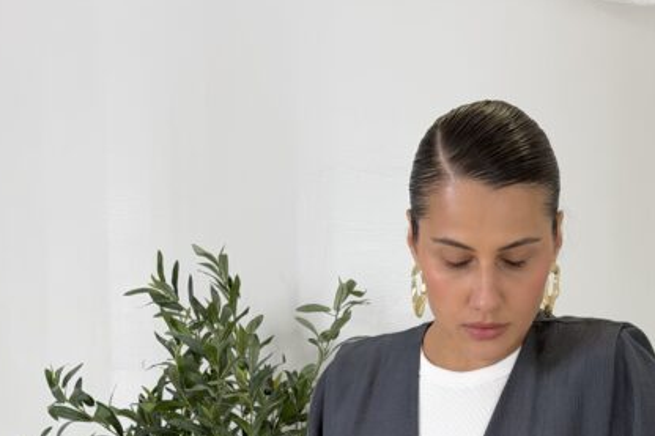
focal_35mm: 96
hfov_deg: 21.2
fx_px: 1746
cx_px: 449
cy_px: 623
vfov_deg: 13.5
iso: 64
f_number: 1.78
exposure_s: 1/366
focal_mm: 6.76
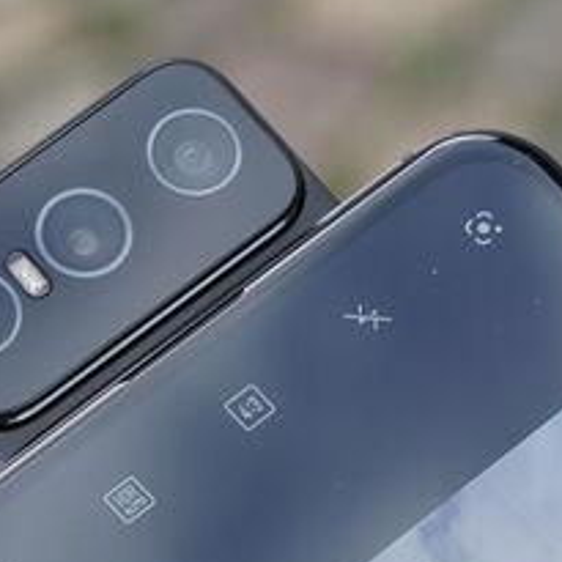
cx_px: 373
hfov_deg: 6.3
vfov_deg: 6.3
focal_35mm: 279
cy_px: 515
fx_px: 5125
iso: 400
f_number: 9
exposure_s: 1/200
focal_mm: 70
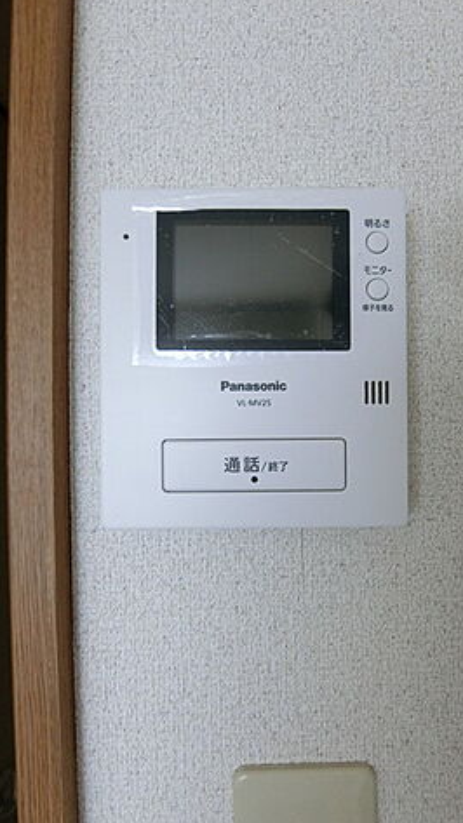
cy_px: 409
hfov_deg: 53.4
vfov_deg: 83.8
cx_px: 268
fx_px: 458
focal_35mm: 21
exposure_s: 1/40
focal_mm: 4.06
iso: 400
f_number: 2.7
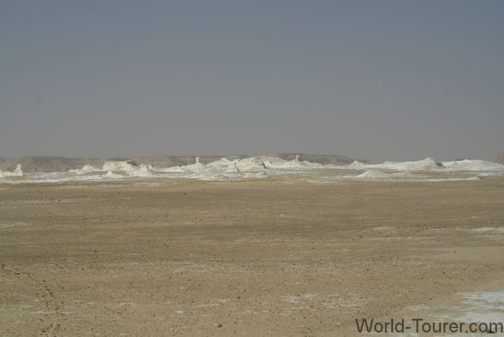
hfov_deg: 19.4
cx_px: 252
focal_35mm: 105
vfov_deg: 13.1
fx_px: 1471
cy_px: 168
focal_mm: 70
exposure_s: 1/320
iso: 100
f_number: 9
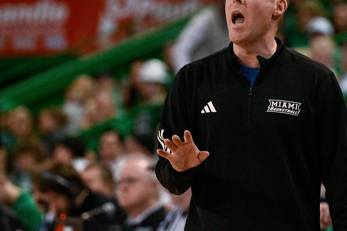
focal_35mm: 379
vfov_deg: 3.6
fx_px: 3653
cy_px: 78
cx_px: 210
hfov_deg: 5.4
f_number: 3.5
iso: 3200
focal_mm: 200
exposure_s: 1/5000
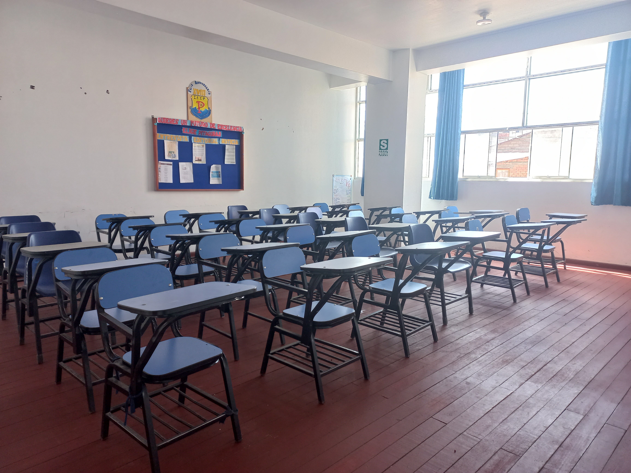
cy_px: 236
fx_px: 456
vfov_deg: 54.9
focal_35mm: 25
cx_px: 316
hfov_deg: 69.4
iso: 100
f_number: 1.8
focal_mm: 4.6
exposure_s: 1/50
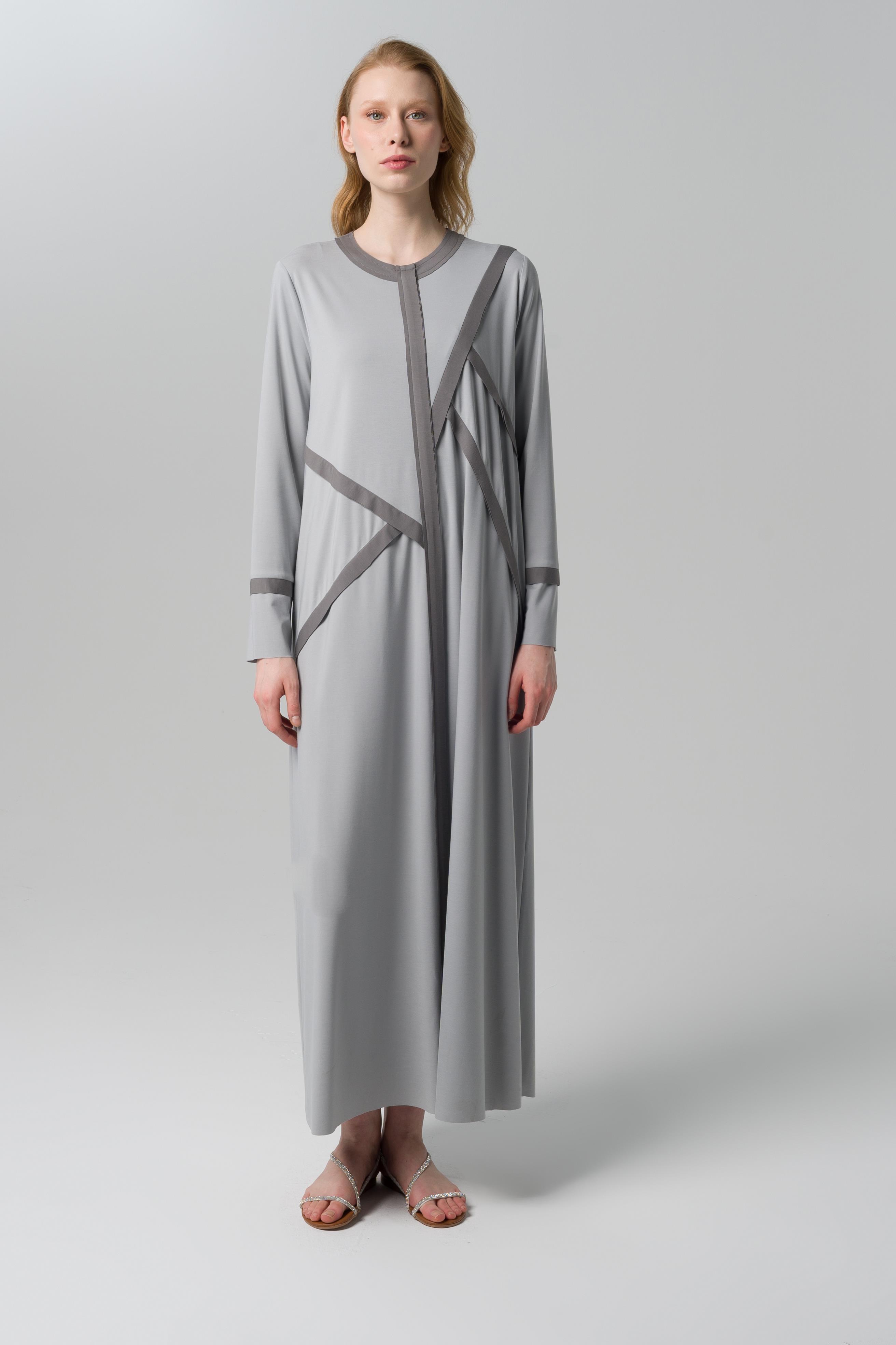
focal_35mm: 57
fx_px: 2128
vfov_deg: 35.1
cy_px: 672
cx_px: 448
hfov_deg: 23.8
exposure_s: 1/160
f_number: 11
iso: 100
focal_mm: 38.3
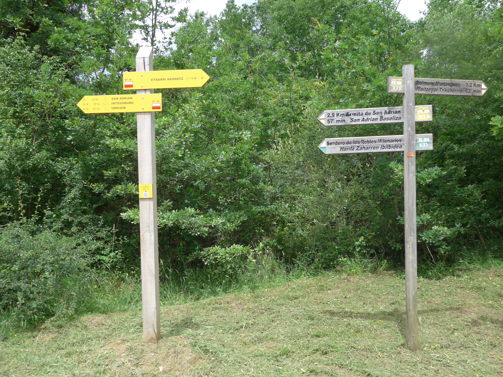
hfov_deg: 61.7
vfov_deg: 48.2
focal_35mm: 29
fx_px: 421
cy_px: 188
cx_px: 252
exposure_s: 1/800
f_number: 2.8
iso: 80
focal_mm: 6
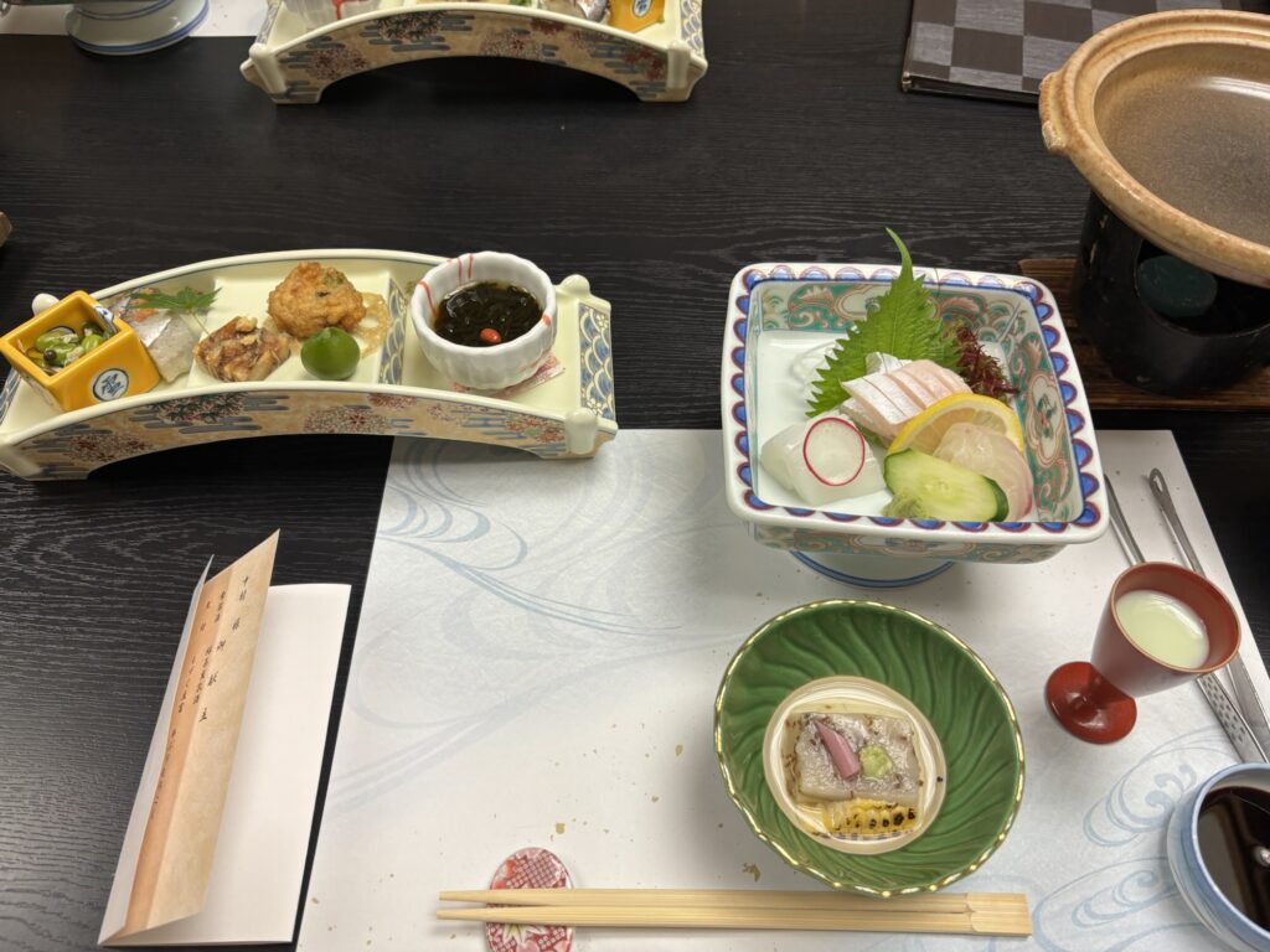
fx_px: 954
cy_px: 476
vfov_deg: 53.1
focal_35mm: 26
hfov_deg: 67.3
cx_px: 635
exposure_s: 1/60
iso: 80
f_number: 1.6
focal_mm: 5.96
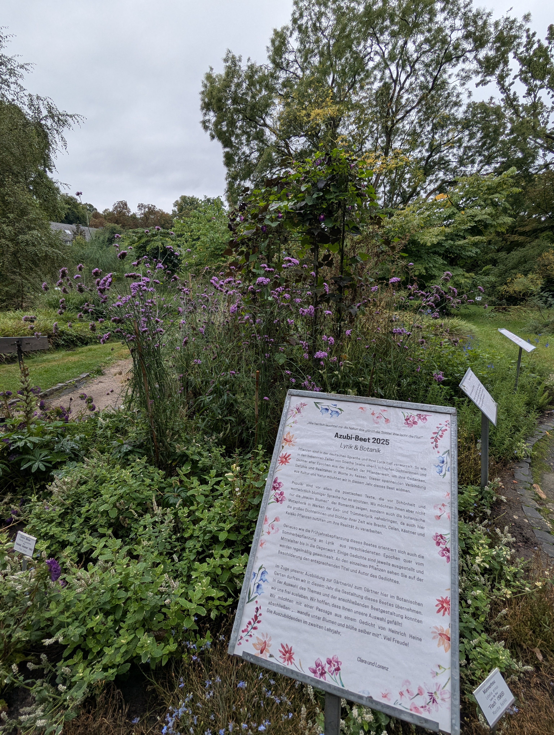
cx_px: 277
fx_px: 341
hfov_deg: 78.2
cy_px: 368
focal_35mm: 16
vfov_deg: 94.4
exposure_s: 1/336
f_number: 2.2
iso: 41
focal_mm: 2.35
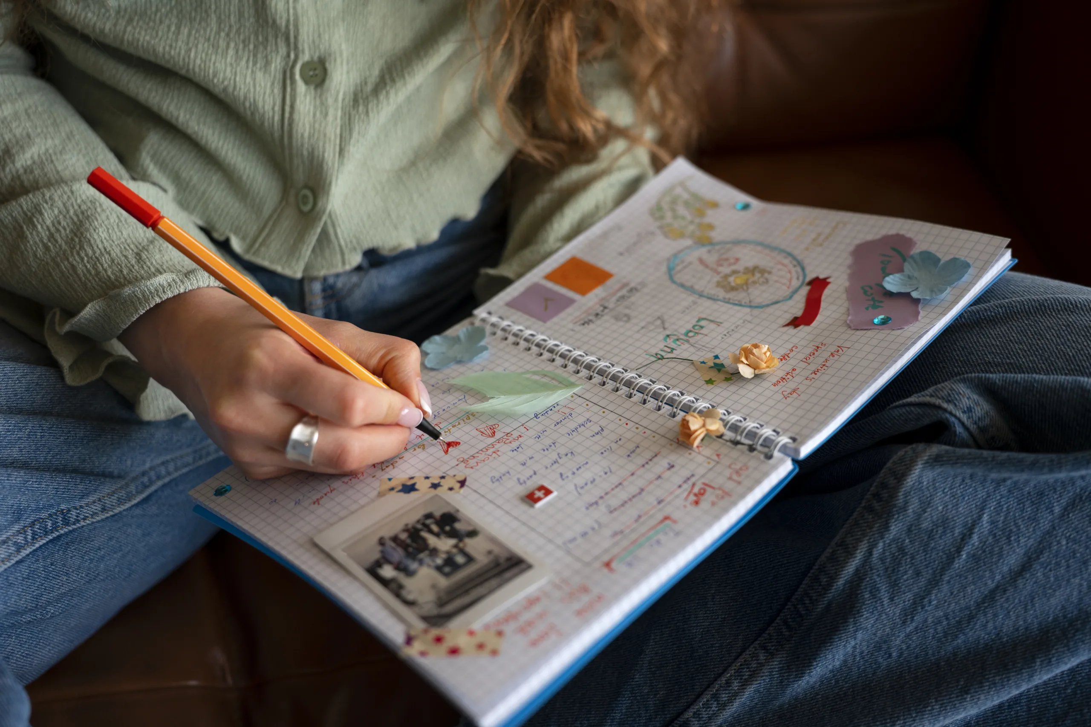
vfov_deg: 34.2
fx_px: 1182
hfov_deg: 49.6
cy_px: 364
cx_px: 546
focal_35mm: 39
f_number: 2.8
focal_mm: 39
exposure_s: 1/250
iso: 800
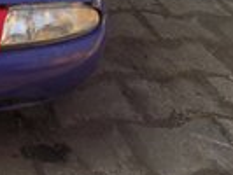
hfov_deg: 24.3
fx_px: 465
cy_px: -44
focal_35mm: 69
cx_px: -77
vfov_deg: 19.8
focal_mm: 4
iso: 80
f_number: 3.1
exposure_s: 1/160
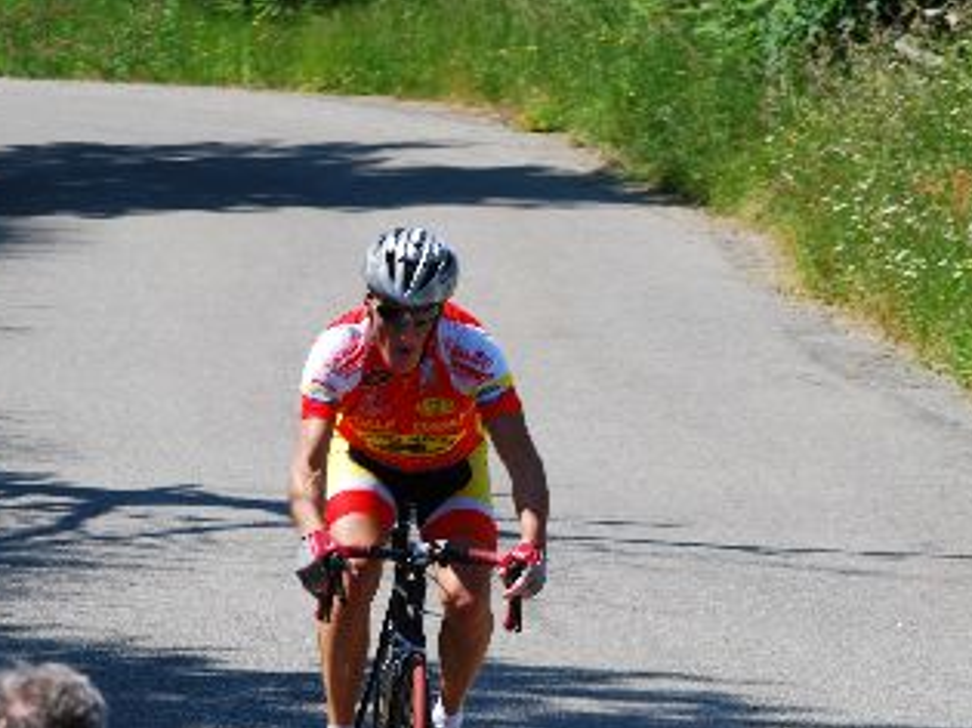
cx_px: 454
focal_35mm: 279
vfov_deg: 5.3
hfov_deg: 7.1
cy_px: 461
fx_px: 7822
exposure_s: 1/125
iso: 100
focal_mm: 135
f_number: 10
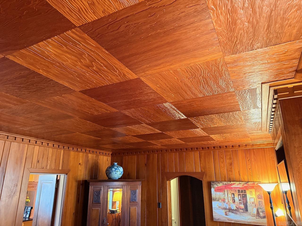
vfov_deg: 56.8
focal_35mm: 24
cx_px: 151
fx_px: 209
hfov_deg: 71.6
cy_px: 113
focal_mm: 6.76
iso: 1000
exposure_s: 1/40
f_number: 1.78
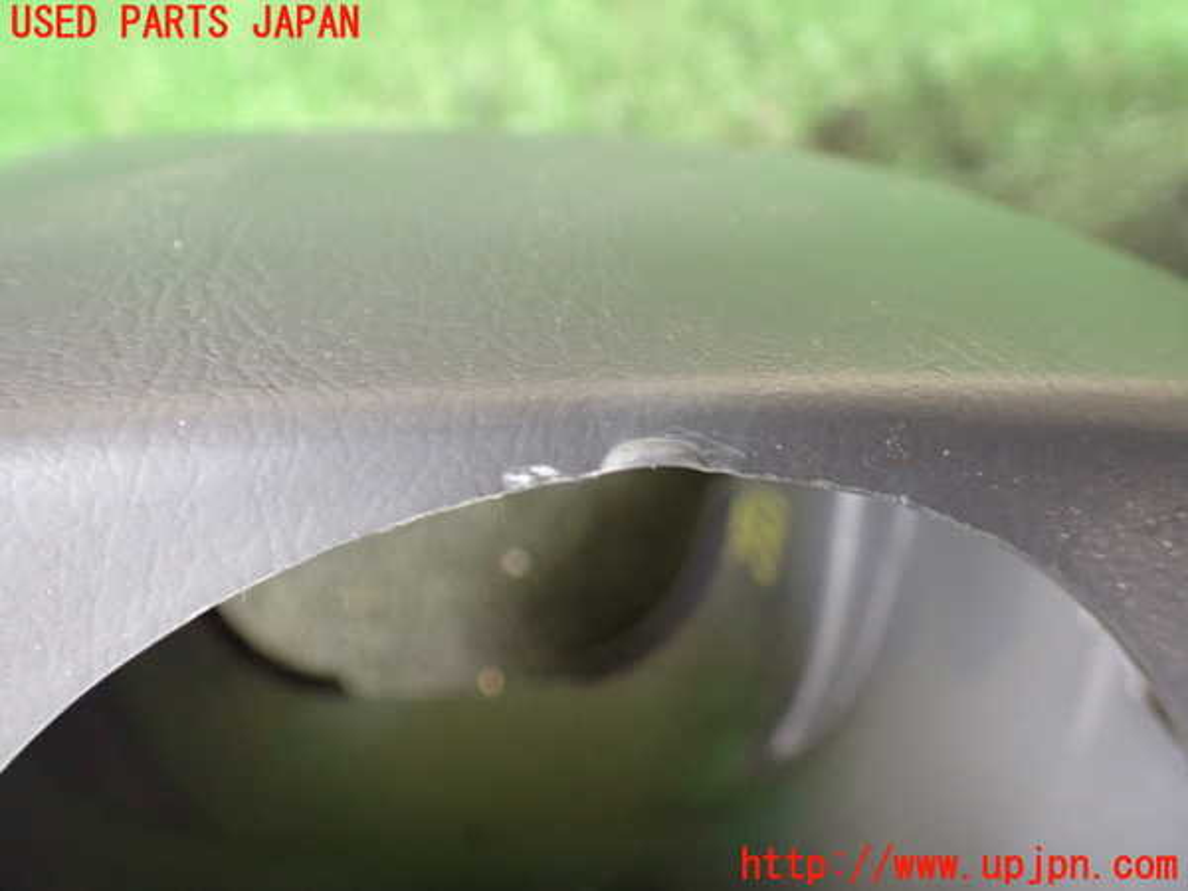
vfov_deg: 46.8
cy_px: 446
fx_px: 1030
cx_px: 594
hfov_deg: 60.0
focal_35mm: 30
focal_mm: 5.4
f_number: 2.3
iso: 800
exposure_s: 1/50
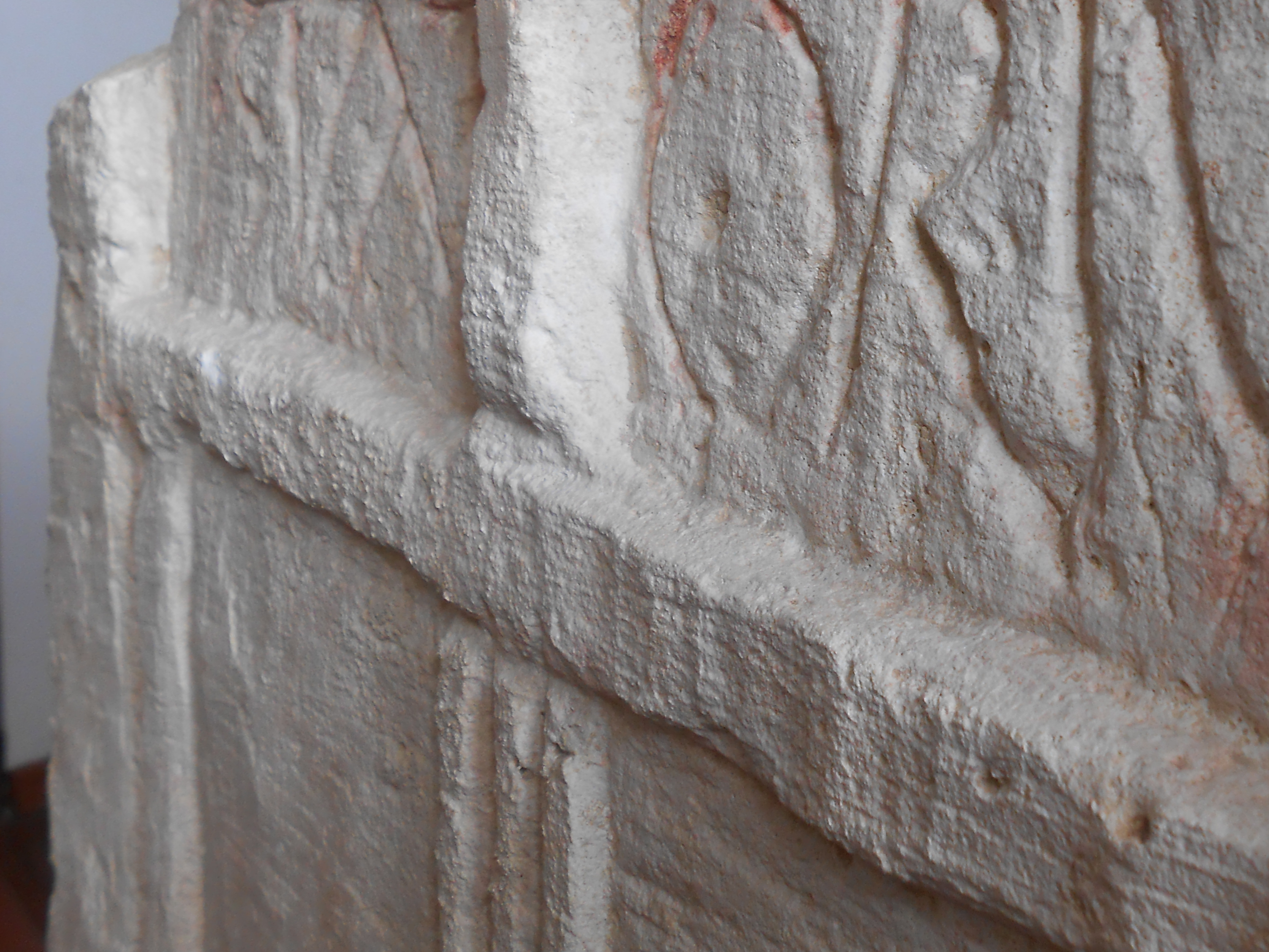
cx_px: 924
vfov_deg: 30.9
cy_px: 230
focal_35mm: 46
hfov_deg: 40.3
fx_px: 1686
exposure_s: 1/30
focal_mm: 5.3
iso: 100
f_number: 3.8
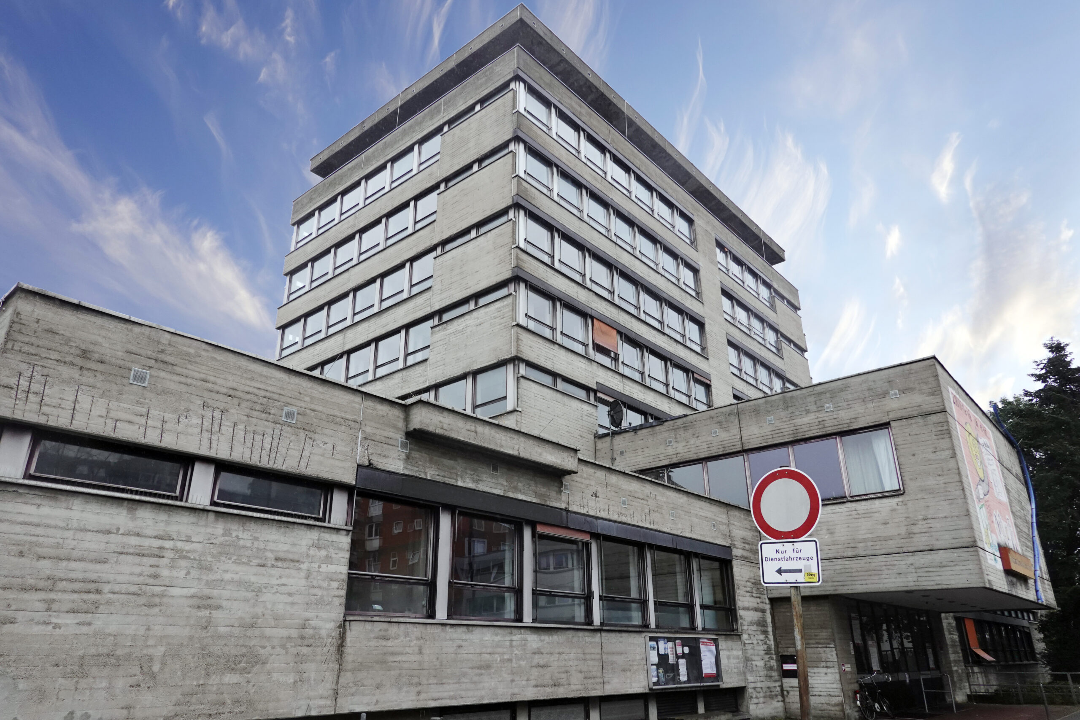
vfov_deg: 53.1
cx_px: 540
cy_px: 360
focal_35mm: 24
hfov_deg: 73.7
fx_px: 720
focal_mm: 9
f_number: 3.5
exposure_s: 1/400
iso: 400
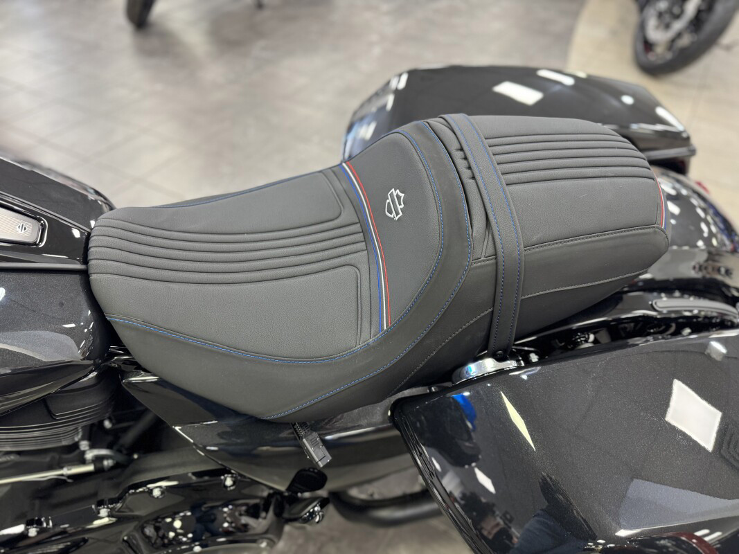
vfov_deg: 56.8
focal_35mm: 24
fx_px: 512
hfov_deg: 71.6
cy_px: 277
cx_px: 370
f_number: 1.78
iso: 320
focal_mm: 6.76
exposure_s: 1/60
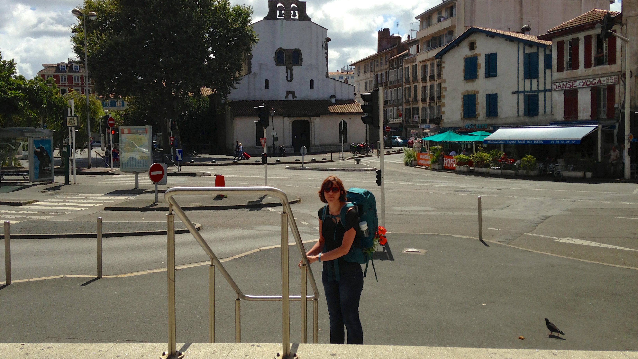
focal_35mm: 36
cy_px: 150
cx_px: 319
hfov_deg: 55.3
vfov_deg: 32.8
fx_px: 609
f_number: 2.4
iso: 50
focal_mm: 4.13
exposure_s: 1/2262
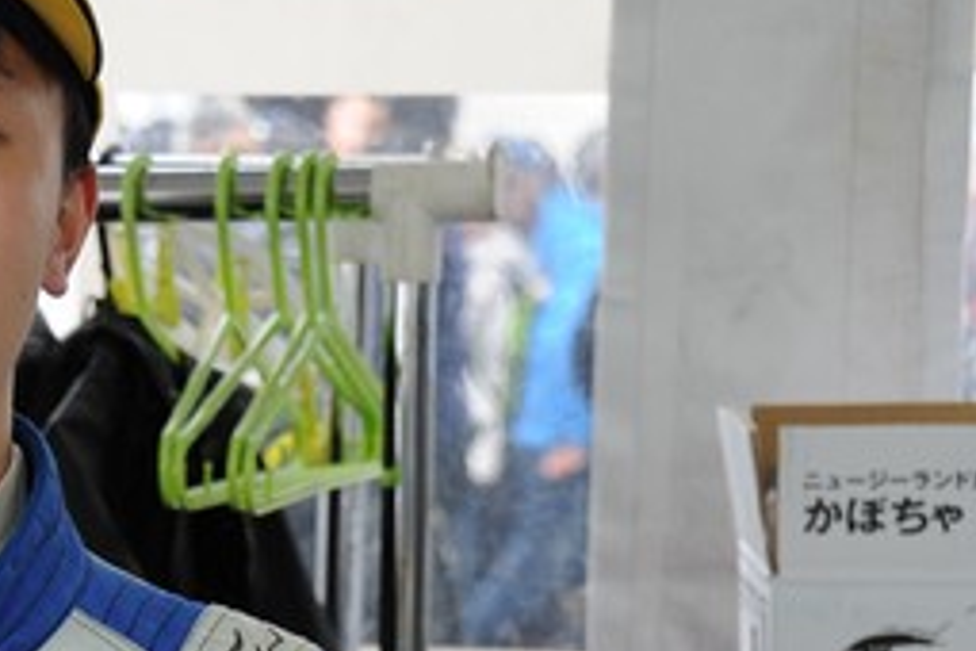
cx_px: -119
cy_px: 632
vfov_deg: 8.3
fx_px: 4446
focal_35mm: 164
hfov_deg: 12.3
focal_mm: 58
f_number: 5.6
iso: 400
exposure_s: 1/125
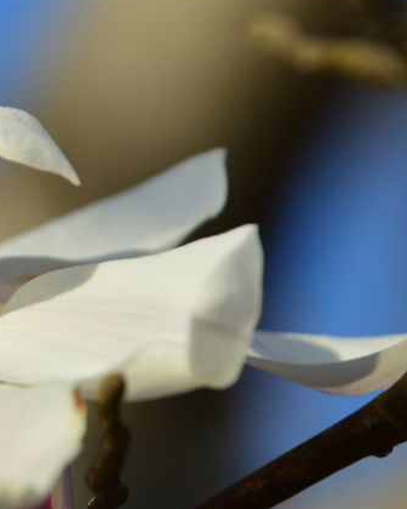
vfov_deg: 1.9
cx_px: -134
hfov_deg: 1.5
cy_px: 318
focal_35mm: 1029
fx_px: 15494
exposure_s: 1/320
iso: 100
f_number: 8
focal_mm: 300
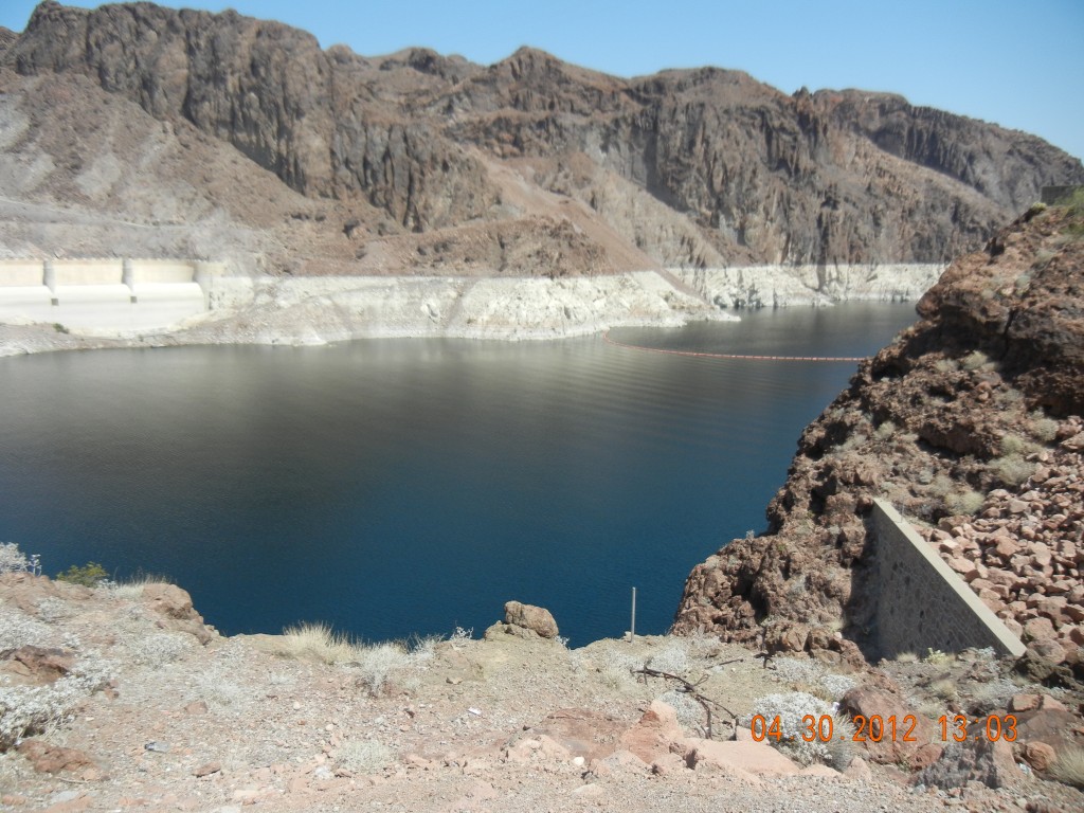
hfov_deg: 60.0
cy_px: 406
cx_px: 542
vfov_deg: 46.8
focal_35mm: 30
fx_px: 939
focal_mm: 5.4
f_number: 7
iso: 160
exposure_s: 1/353
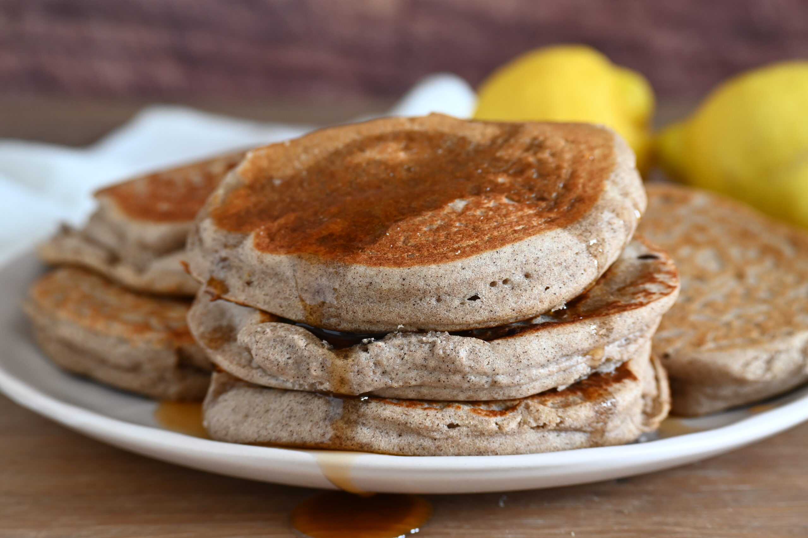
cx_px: 404
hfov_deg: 19.8
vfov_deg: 13.3
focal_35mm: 103
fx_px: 2310
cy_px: 269
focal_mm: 69
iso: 200
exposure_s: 1/6
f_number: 5.6
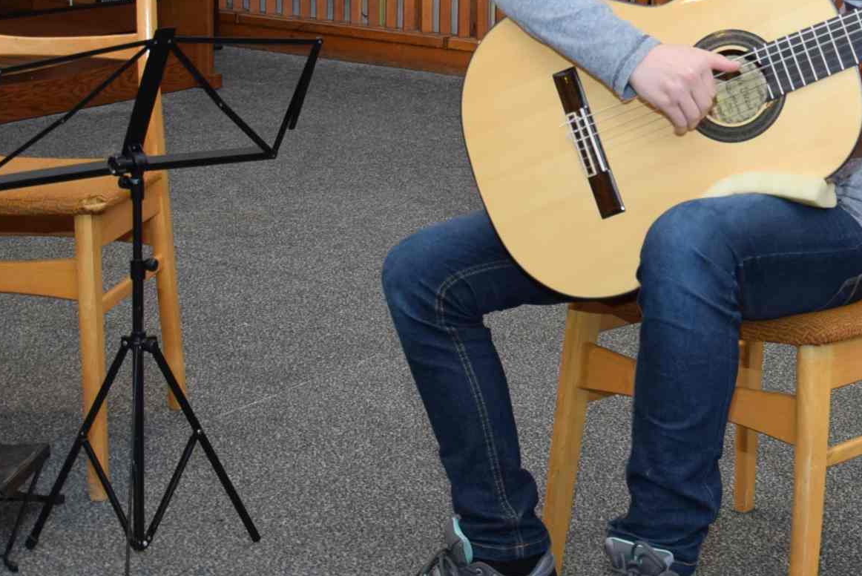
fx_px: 2036
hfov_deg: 23.2
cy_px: 85
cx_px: 809
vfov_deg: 15.9
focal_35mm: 85
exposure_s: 1/30
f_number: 3.8
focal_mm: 22
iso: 400
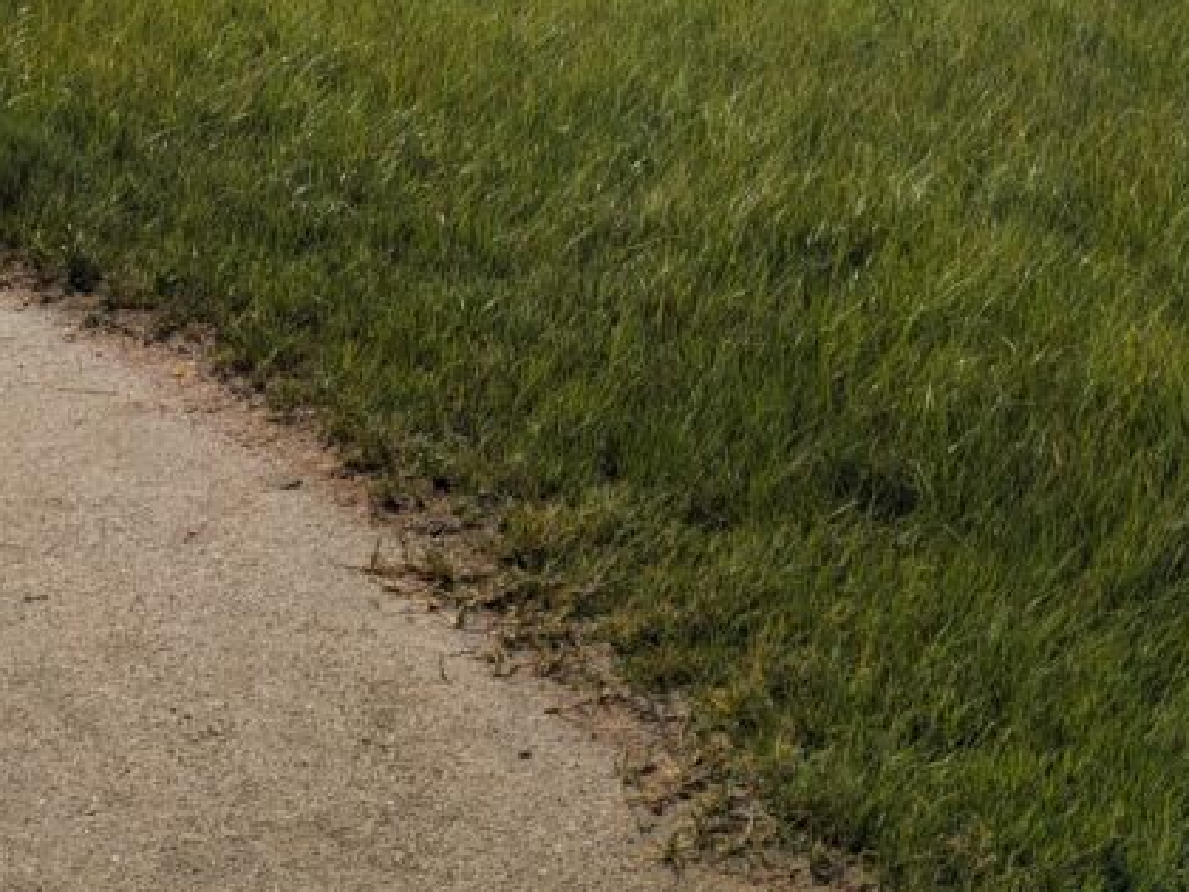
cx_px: 674
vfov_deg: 22.3
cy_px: -157
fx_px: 2095
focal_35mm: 61
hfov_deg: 31.6
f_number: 1.89
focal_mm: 5.43
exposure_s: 1/5464
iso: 46
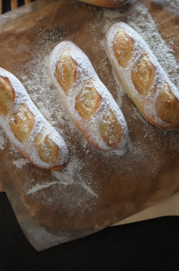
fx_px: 507
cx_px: 85
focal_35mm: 68
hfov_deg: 20.0
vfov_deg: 29.7
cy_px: 98
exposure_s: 1/60
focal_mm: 35
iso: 1600
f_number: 1.8
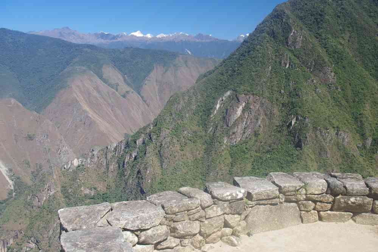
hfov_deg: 55.1
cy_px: 126
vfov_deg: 38.4
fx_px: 362
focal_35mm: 34
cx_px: 189
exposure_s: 1/60
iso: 200
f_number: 11
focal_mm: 23
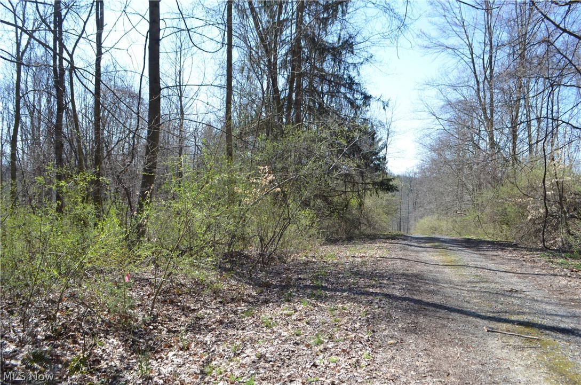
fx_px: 435
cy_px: 192
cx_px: 290
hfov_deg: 67.5
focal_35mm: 27
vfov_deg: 47.7
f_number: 8
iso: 200
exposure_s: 1/250
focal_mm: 18
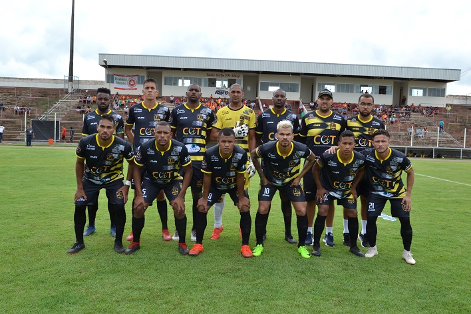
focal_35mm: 33
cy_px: 157
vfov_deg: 40.0
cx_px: 236
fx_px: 432
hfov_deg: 57.2
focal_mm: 22
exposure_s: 1/100
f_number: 8
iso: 100
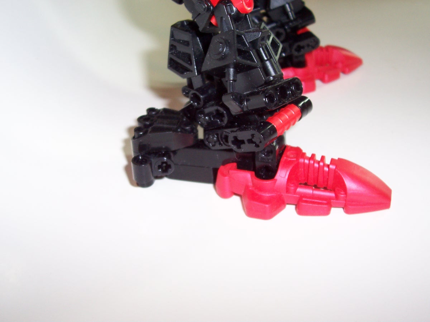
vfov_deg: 38.7
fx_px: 460
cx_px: 215
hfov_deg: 50.1
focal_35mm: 37
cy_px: 161
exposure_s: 1/60
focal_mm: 5.6
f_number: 2.8
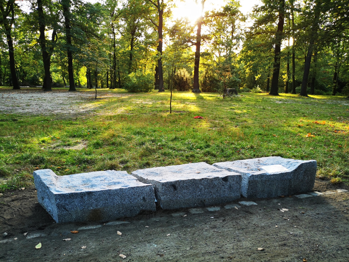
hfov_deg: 65.3
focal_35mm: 27
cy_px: 131
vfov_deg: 51.4
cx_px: 174
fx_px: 272
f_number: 1.8
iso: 64
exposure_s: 1/100
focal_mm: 5.58
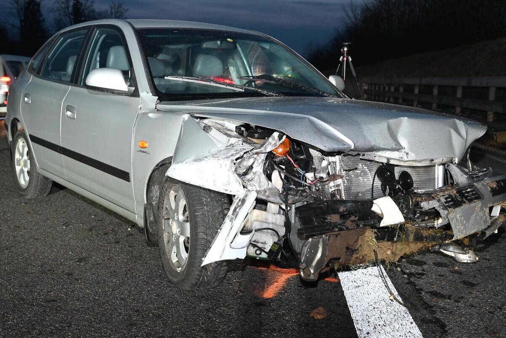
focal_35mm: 33
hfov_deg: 57.2
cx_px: 253
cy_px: 169
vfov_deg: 40.0
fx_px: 464
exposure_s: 1/40
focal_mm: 33
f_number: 6.3
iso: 6400
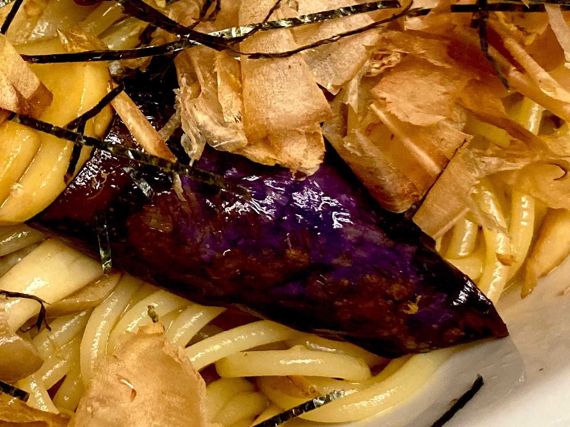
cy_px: 22
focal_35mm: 70
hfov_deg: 26.2
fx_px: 1152
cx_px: -12
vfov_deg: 20.5
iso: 250
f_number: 1.8
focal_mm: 4.25
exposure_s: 1/55
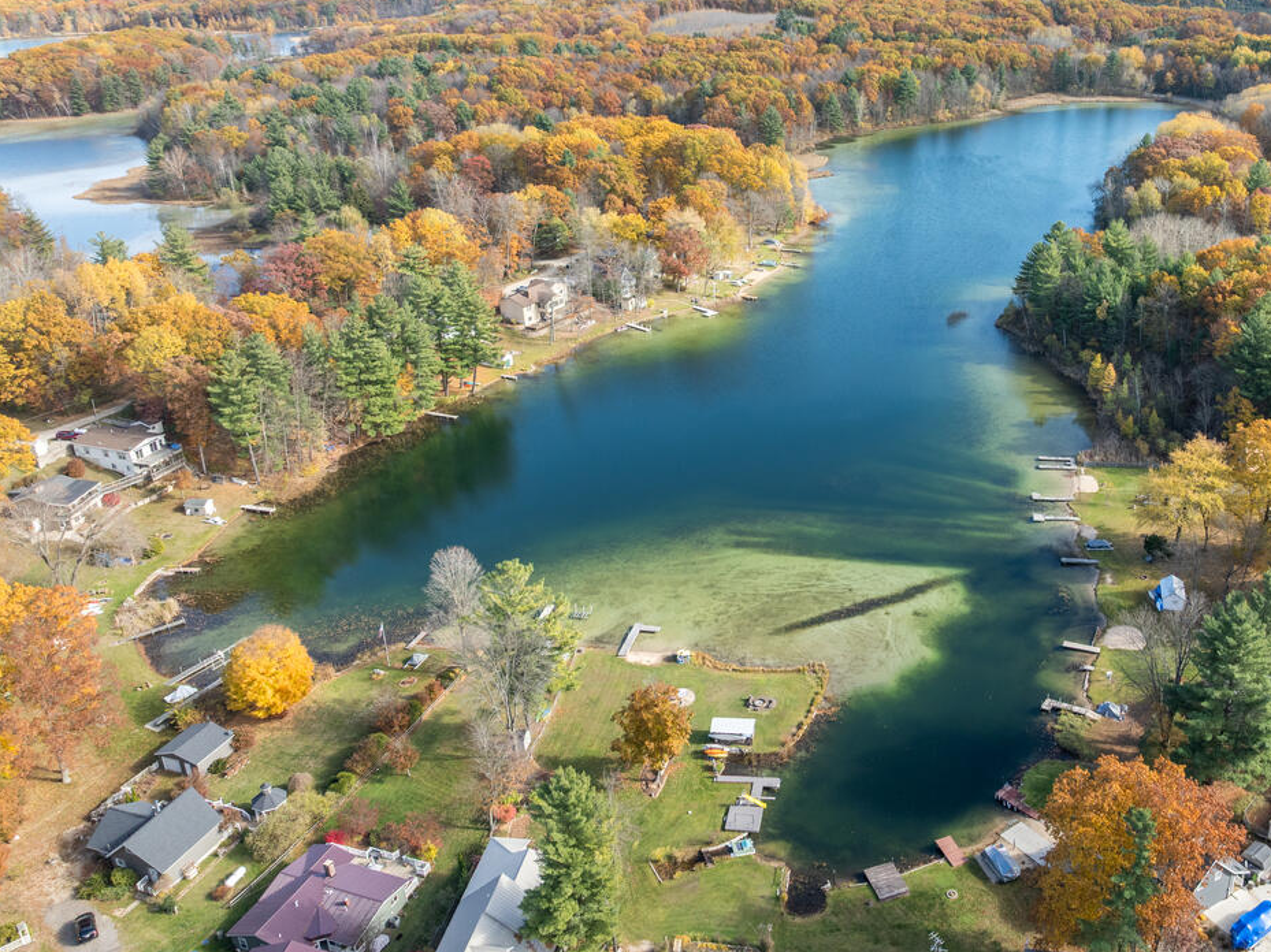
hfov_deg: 57.4
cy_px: 408
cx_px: 818
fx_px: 1138
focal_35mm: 31
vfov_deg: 45.3
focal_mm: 12.29
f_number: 2.8
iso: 410
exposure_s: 1/800
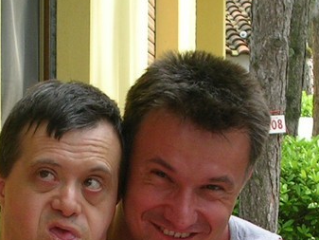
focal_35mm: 246
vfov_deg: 6.0
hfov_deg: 8.0
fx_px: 2268
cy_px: 344
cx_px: 118
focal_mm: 12.3
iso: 50
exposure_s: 1/102
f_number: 4
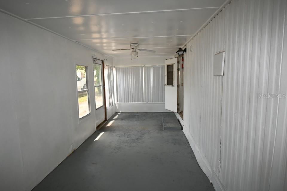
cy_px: 96
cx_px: 144
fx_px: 155
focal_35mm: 20
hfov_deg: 85.4
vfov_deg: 63.2
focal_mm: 13
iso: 200
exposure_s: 1/100
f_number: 4.8
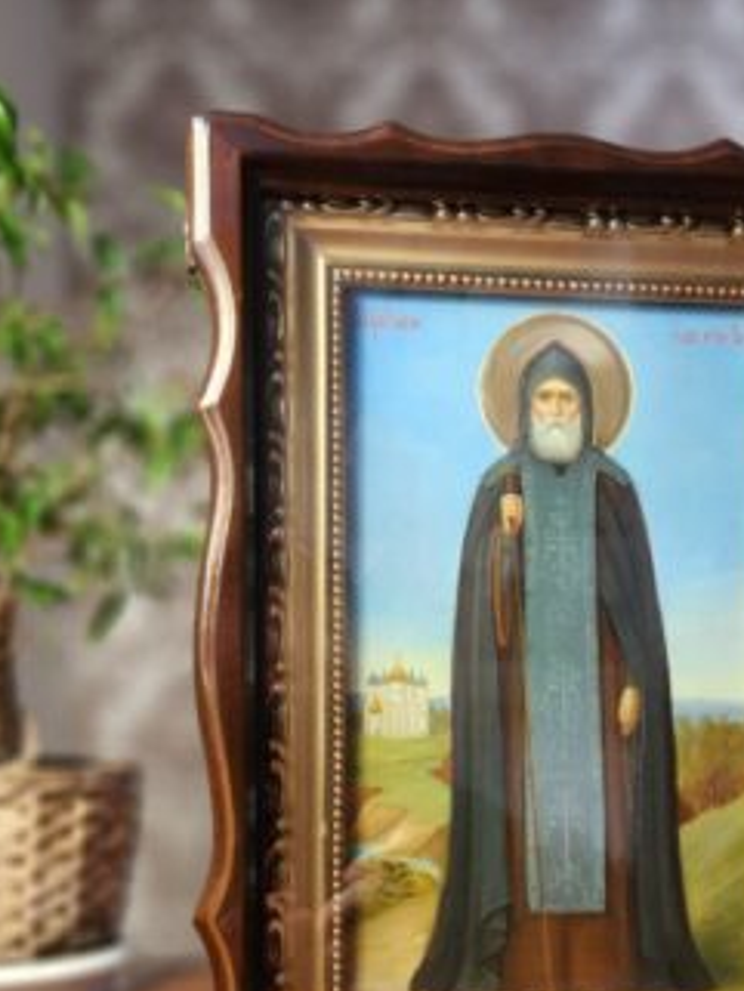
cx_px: 503
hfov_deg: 34.8
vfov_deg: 44.1
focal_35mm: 41
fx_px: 1174
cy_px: 755
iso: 500
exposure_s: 1/100
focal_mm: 5.4
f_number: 1.8
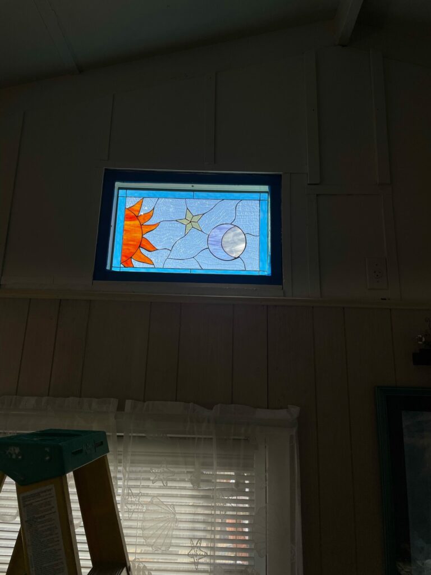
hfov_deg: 53.1
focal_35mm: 26
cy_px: 288
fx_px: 432
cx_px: 216
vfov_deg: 67.3
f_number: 1.6
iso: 32
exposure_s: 1/2959
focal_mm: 4.2
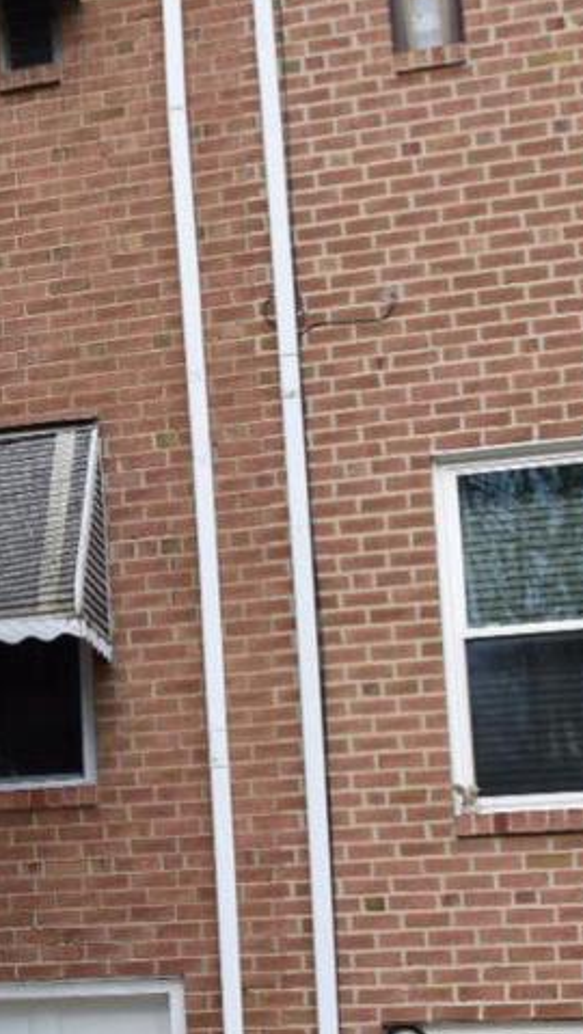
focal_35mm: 85
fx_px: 2332
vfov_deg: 24.7
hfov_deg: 12.4
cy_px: 801
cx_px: -628
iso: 400
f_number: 10
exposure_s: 1/250
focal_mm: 18
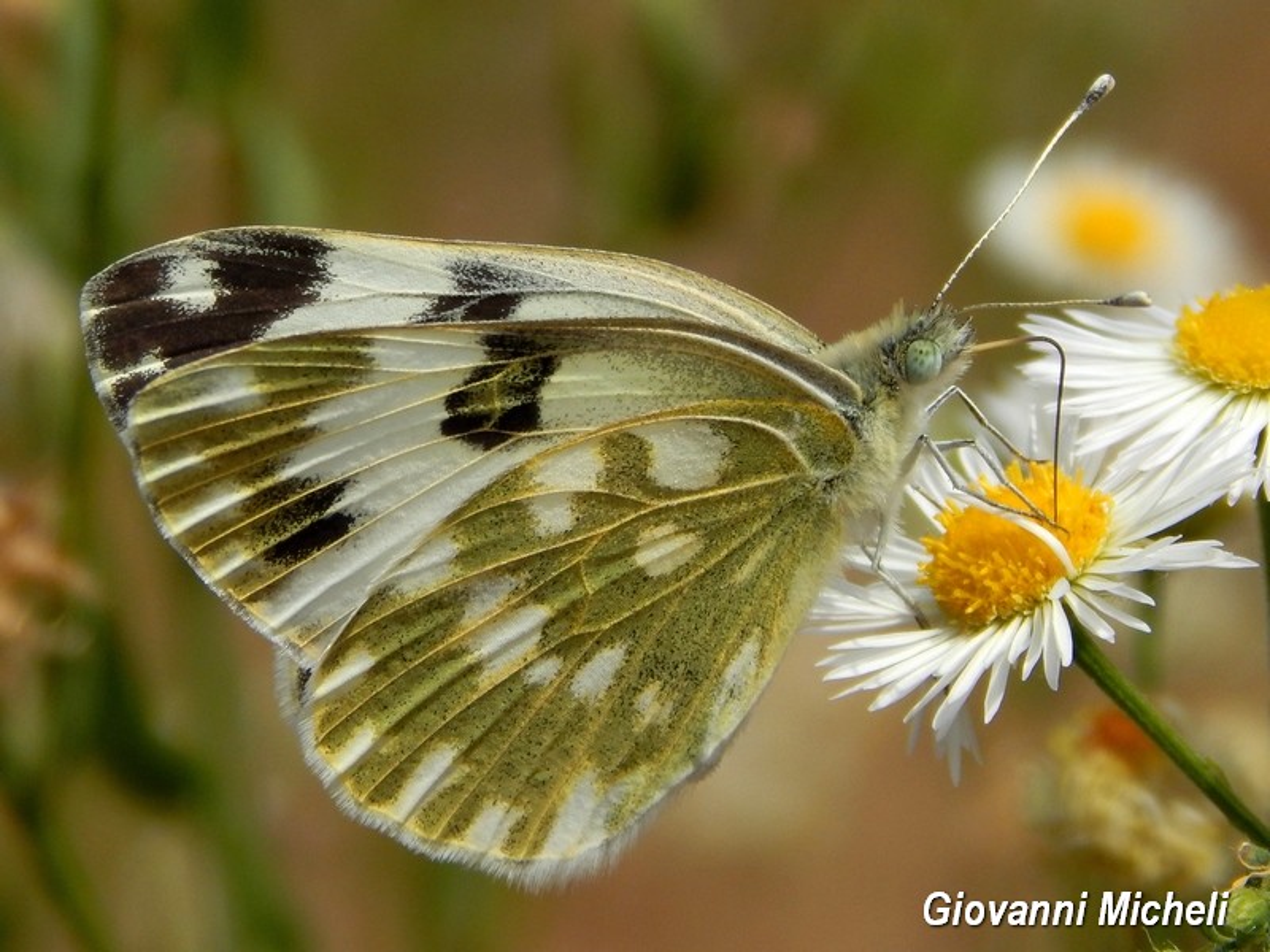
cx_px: 635
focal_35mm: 184
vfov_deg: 8.1
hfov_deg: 10.7
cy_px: 476
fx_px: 6751
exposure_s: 1/800
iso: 125
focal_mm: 32.8
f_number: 5.3
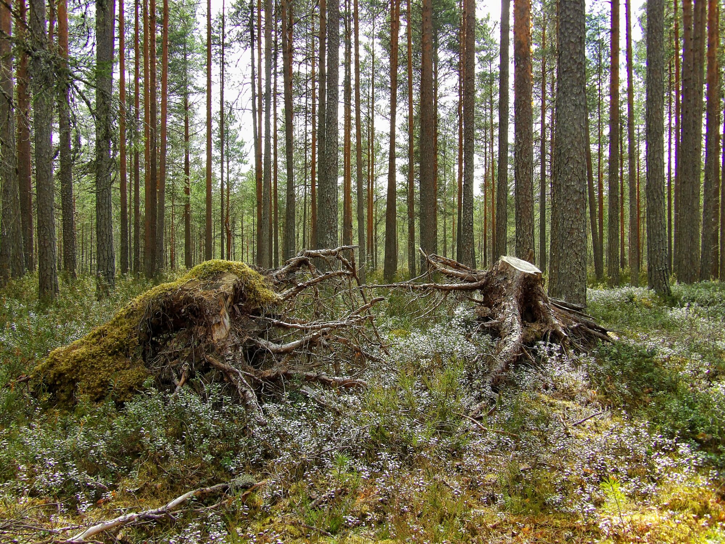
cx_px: 362
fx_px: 817
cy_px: 272
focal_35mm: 39
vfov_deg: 36.8
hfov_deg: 47.9
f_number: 3.7
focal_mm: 7
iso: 100
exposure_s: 1/196
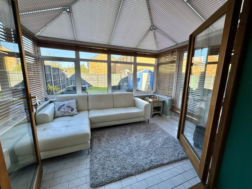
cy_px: 94
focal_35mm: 14
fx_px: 102
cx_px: 126
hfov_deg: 102.1
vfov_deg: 85.7
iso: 40
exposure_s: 1/197
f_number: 2.2
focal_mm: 2.22
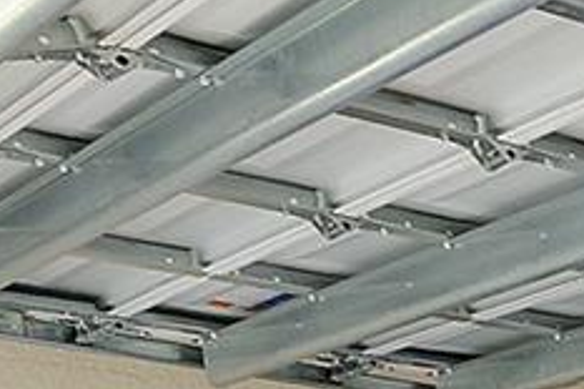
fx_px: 1783
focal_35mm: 110
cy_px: 765
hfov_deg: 14.0
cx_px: 1338
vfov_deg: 11.3
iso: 1600
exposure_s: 1/80
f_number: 5.6
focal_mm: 16
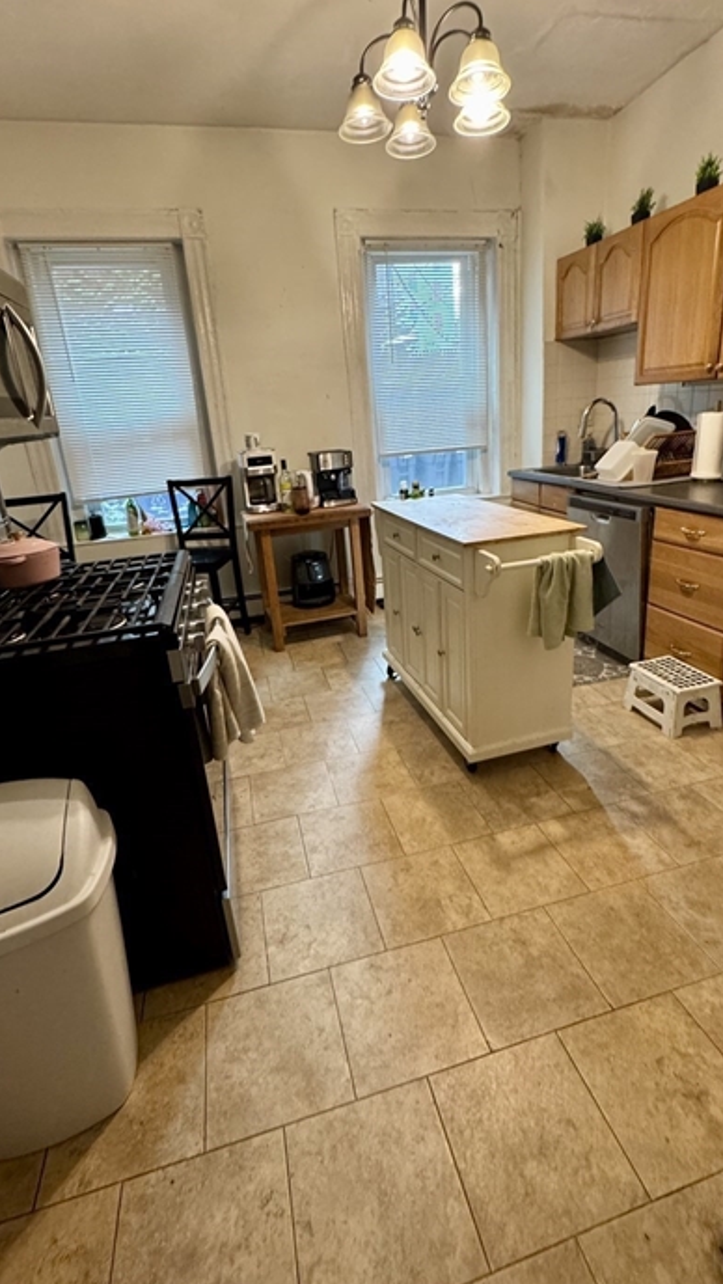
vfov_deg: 95.8
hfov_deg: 64.0
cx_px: 369
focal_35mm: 17
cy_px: 596
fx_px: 579
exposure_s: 1/60
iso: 320
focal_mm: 2.22
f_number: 2.2
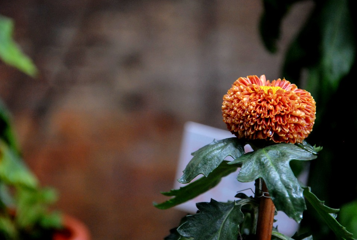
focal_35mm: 168
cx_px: 179
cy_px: 121
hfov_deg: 12.2
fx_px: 1664
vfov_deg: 8.2
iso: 500
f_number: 5.6
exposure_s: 1/8
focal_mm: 105
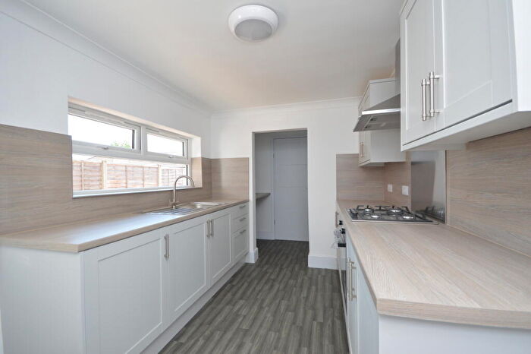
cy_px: 177
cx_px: 266
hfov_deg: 100.4
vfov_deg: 77.3
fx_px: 221
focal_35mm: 15
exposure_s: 1/125
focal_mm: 10
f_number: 5.6
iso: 400
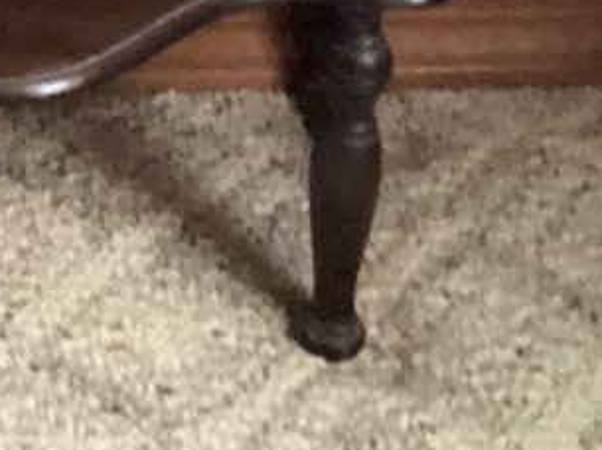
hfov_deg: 12.2
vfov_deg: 9.1
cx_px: -329
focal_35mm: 154
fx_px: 2675
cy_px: -437
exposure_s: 1/24
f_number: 2.4
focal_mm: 3.3
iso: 800
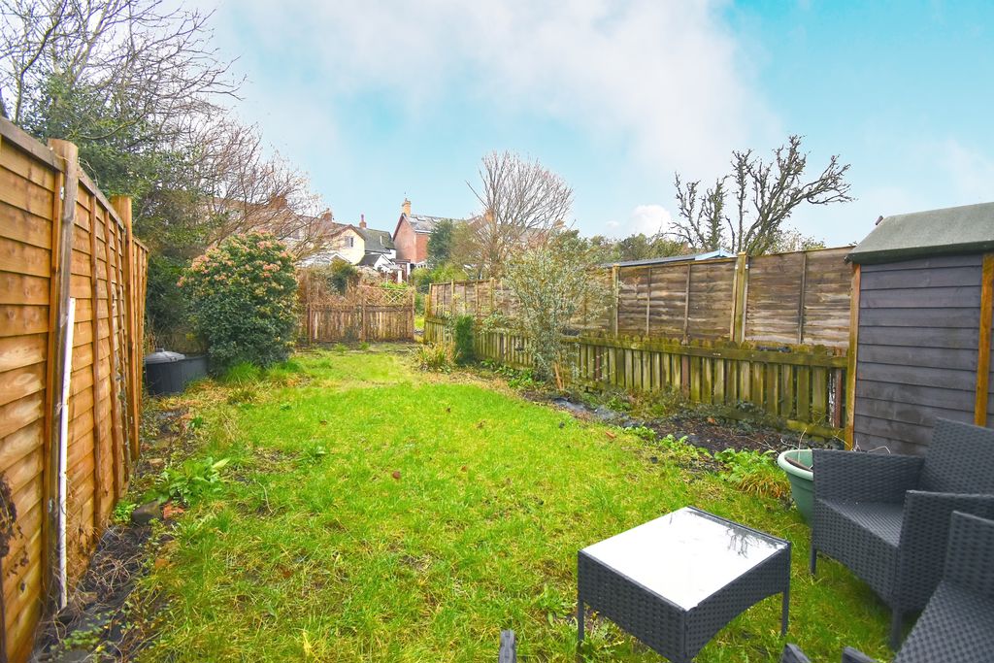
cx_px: 497
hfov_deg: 100.4
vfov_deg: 77.3
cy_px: 332
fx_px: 414
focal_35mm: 15
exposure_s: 1/250
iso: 640
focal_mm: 10
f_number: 4.5
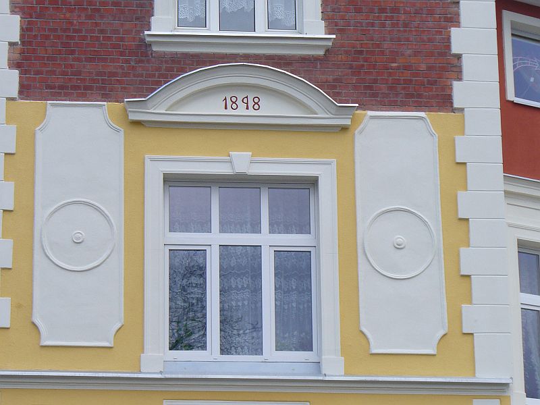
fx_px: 1903
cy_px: 202
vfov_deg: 12.1
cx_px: 270
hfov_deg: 16.1
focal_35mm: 122
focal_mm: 16.1
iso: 80
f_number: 3.5
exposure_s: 1/100
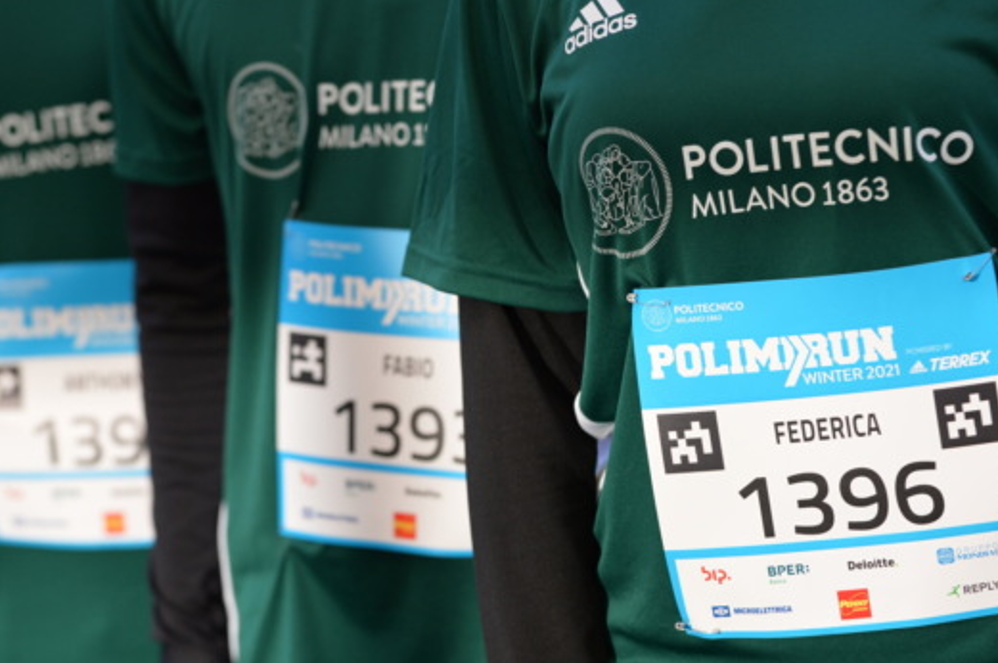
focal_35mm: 137
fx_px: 3793
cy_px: 335
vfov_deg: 10.0
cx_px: 467
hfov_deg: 15.0
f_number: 4
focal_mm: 105
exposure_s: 1/800
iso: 640
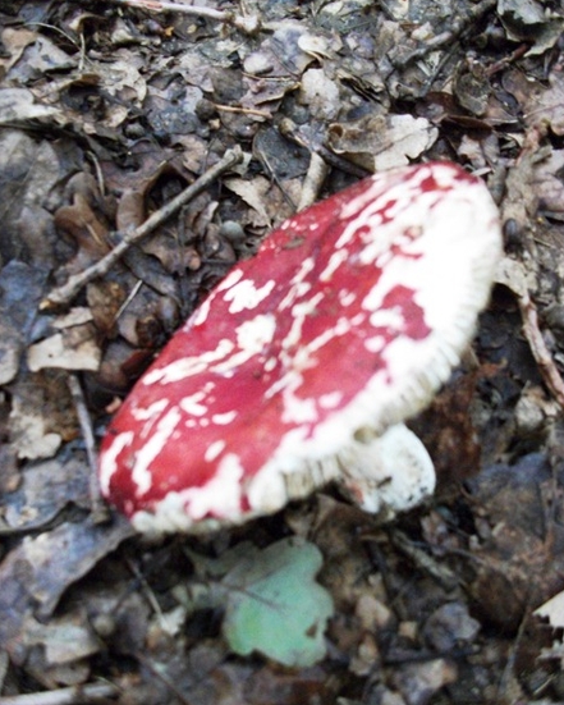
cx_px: 280
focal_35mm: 34
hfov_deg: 43.4
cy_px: 349
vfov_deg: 52.8
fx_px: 709
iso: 415
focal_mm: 5.7
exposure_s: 1/125
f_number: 2.9
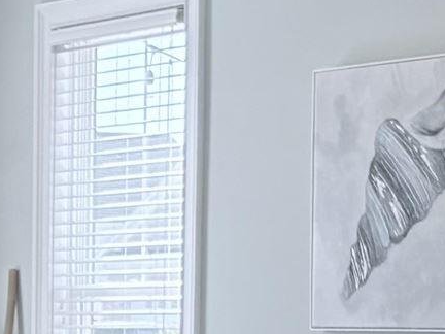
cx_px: -96
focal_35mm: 185
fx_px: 2378
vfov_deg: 7.9
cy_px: 442
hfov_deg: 10.5
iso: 100
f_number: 1.6
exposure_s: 1/229
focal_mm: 5.96
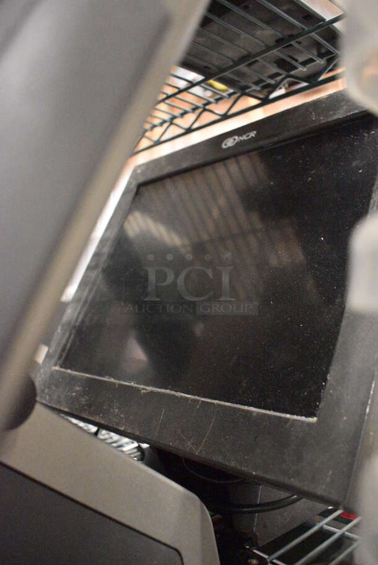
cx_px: 189
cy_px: 282
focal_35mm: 30
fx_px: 472
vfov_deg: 61.9
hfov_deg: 43.7
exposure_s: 1/125
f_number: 3.5
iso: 12800
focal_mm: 20
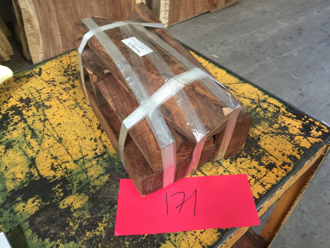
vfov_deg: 48.2
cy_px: 124
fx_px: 276
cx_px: 165
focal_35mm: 29
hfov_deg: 61.7
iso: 50
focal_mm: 4.15
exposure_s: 1/15
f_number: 2.2
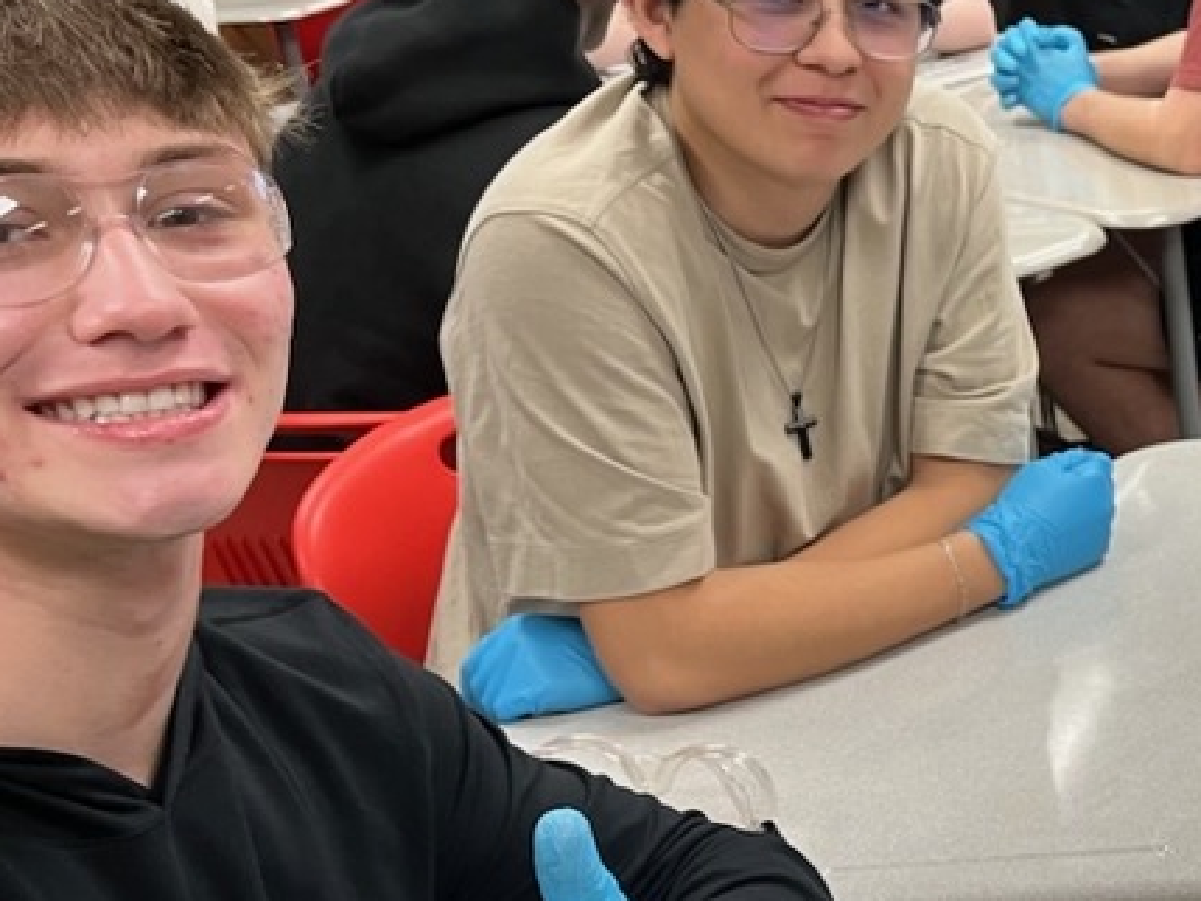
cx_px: 1431
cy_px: 478
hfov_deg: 27.5
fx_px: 2152
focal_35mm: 62
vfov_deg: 23.7
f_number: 1.6
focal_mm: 5.1
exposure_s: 1/60
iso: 80
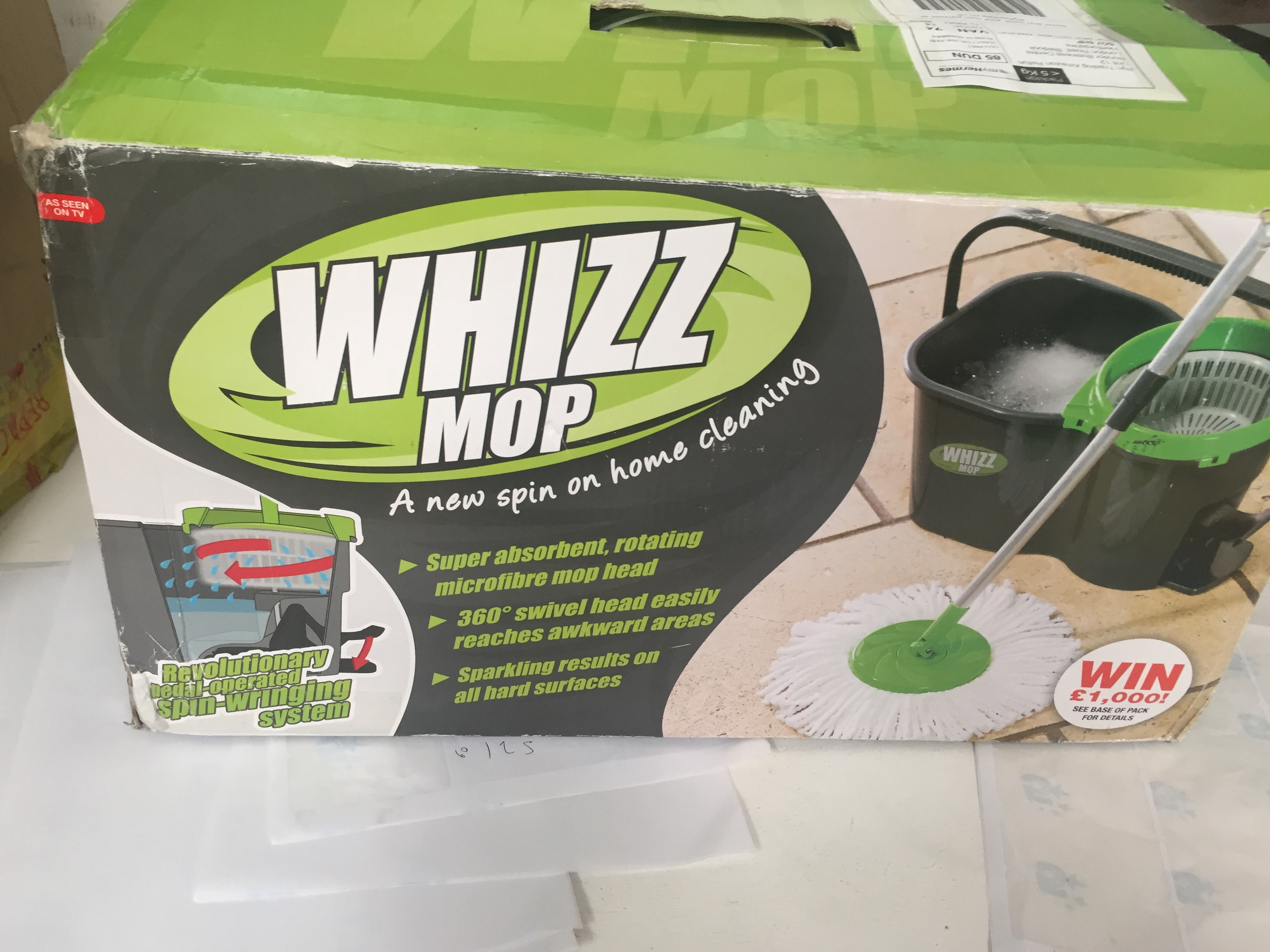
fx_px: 1064
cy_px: 476
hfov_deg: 61.7
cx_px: 635
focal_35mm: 29
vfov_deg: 48.2
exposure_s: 1/33
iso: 80
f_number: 2.2
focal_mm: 4.15
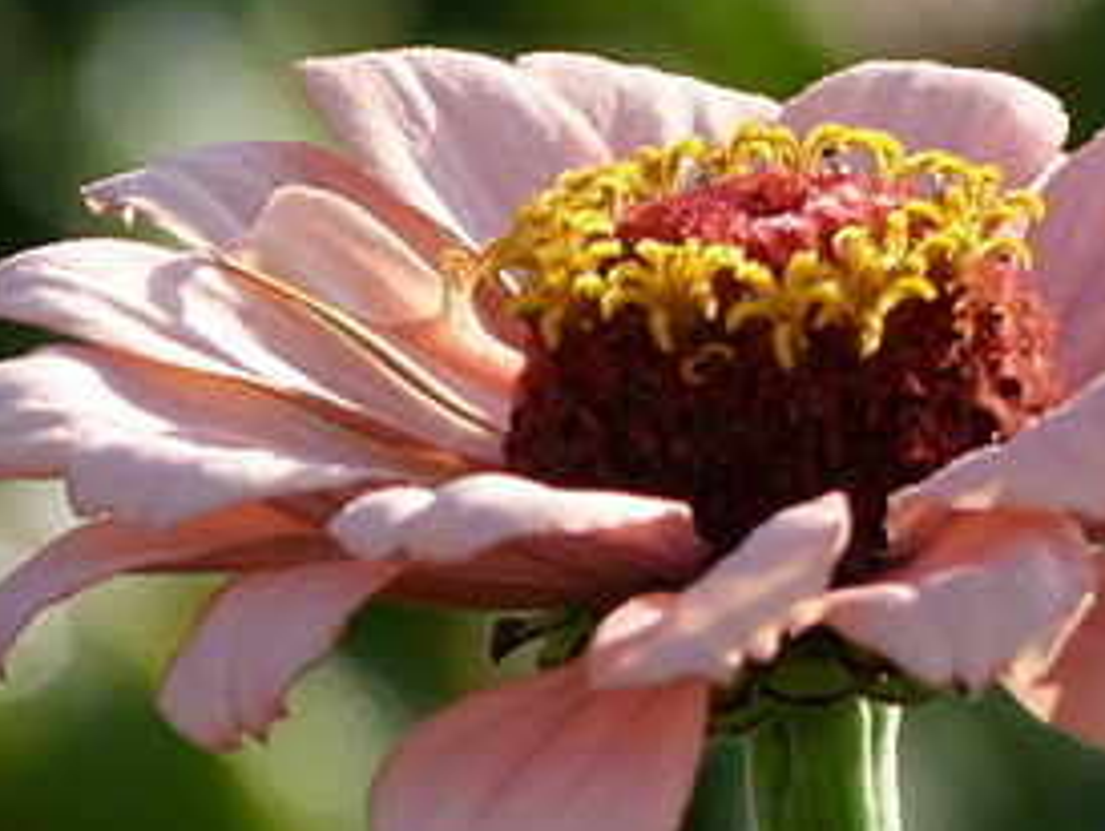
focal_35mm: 1040
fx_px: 33228
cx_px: 1081
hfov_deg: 1.9
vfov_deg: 1.4
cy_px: 111
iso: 100
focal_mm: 80.1
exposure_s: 1/200
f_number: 4.4
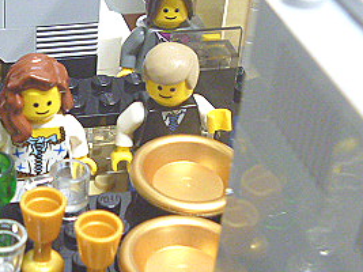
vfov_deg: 17.6
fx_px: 880
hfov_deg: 22.6
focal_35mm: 84
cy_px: 133
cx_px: 16
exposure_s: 1/5
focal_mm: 6.3
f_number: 3.5
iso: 400
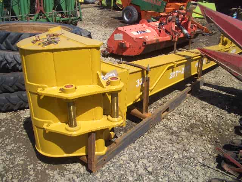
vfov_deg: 40.7
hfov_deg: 52.6
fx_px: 245
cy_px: 91
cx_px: 121
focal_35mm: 35
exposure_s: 1/400
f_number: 4.3
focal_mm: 5.8
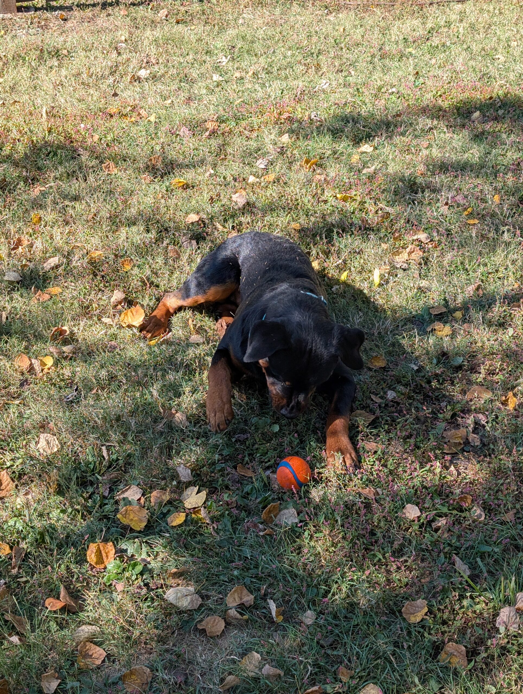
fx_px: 984
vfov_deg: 38.9
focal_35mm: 49
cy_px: 347
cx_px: 262
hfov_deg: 29.8
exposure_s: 1/397
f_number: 1.68
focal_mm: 6.9
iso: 18
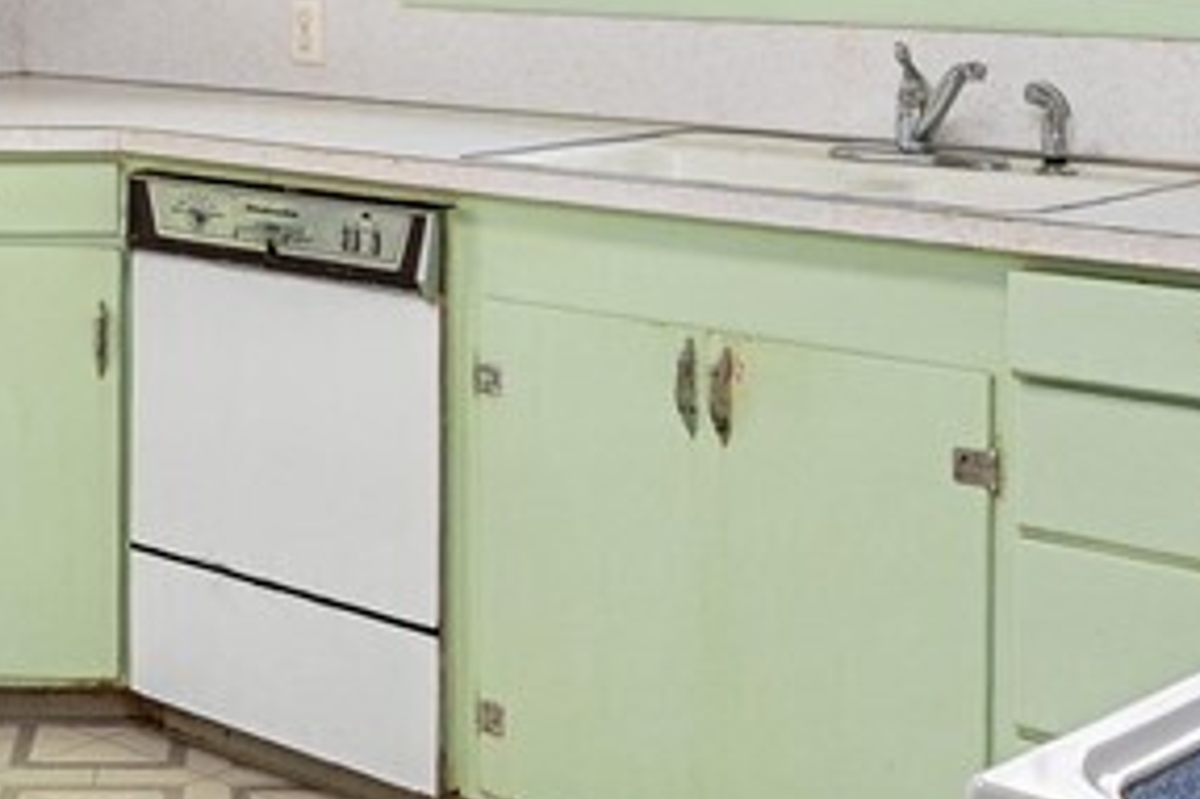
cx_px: 194
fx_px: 2365
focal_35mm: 71
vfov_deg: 18.3
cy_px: -128
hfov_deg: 27.7
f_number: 6.7
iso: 200
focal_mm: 12
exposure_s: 1/30
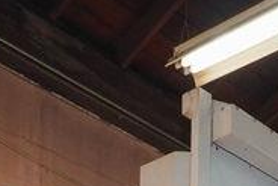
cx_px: 201
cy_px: 506
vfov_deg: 11.2
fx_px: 709
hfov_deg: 22.0
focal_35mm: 92
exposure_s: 1/30
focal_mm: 11
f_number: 16
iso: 640
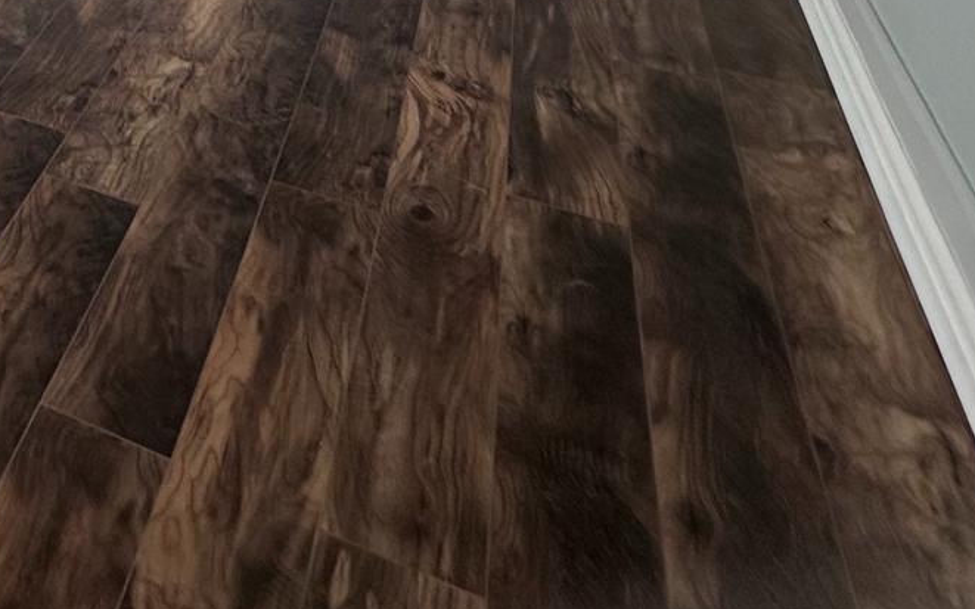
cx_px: -230
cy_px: -398
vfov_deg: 21.5
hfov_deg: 33.9
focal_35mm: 46
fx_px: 1222
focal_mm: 2.22
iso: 40
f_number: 2.2
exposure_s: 1/456
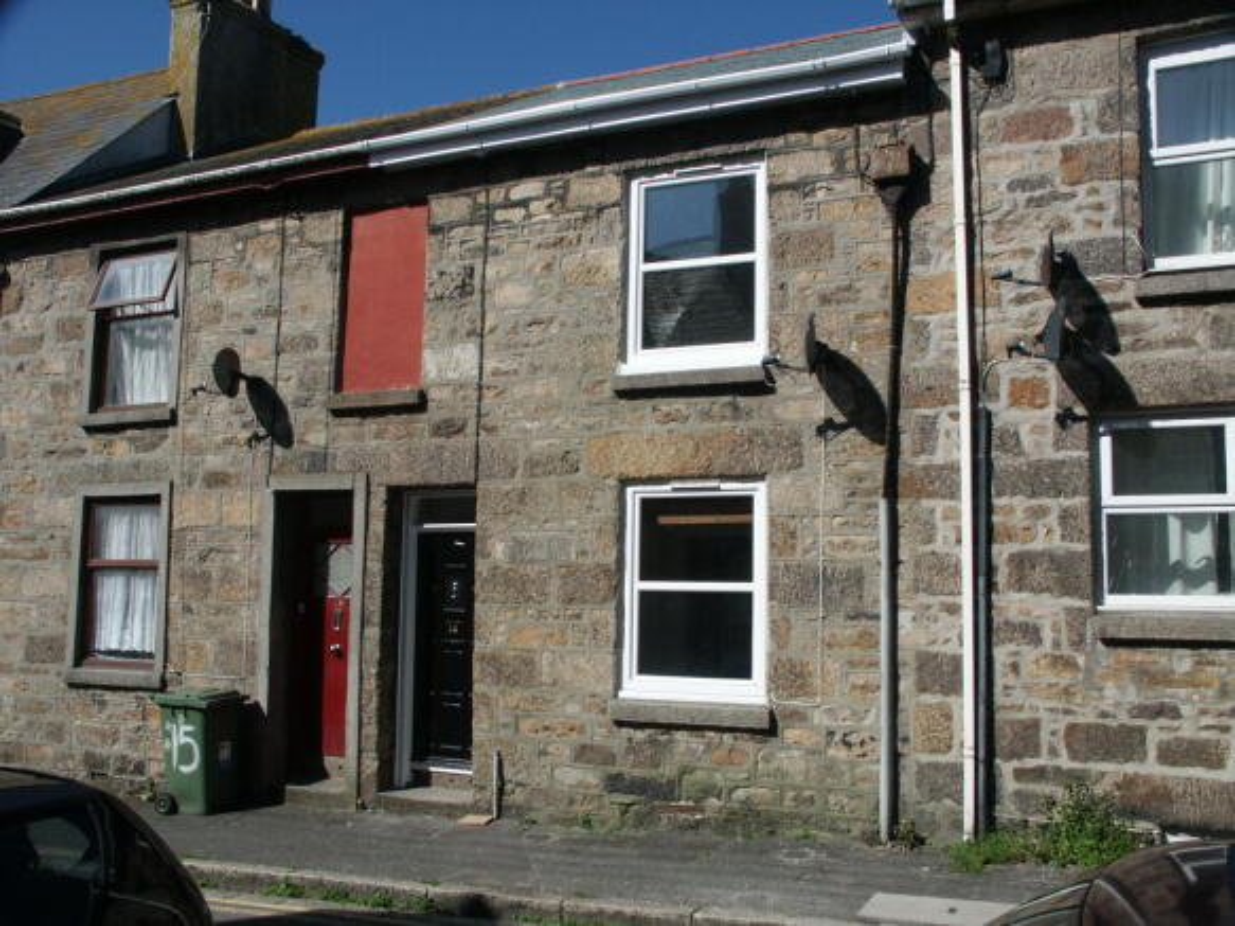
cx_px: 618
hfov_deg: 54.0
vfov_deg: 41.8
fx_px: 1213
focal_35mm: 34
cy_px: 463
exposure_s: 1/350
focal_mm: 8.83
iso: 100
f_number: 8
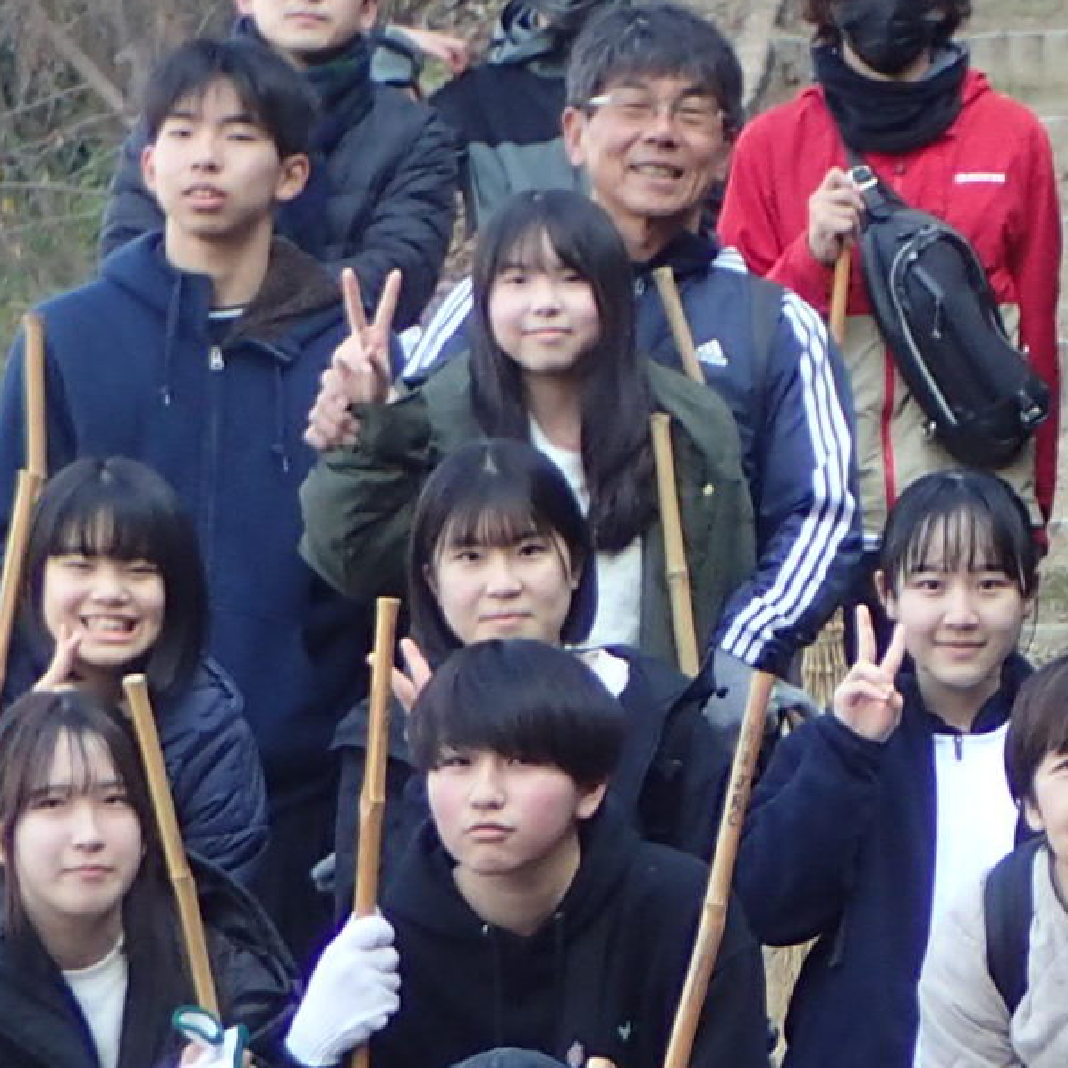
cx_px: 1109
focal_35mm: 216
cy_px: 1240
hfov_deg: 8.1
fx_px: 7540
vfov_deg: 8.0
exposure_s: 1/100
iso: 160
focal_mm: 10.29
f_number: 3.5
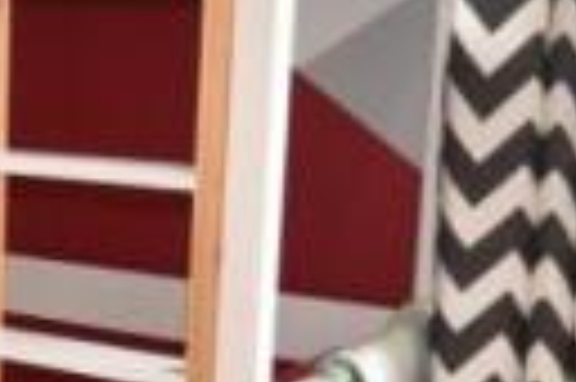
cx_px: -11
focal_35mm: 77
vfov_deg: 17.7
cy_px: 213
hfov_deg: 25.0
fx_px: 1230
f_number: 4.5
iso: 500
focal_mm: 10
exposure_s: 1/60
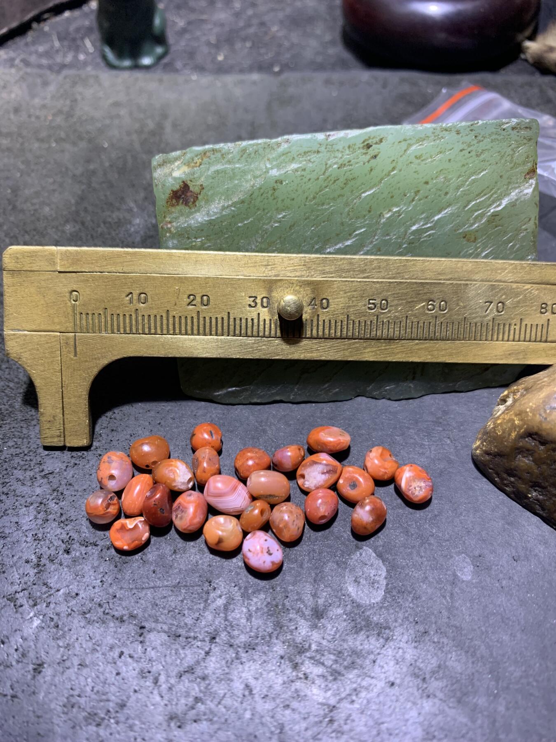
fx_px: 557
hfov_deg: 53.1
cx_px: 278
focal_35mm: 26
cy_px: 371
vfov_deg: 67.3
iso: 100
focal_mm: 4.25
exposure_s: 1/102
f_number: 1.8
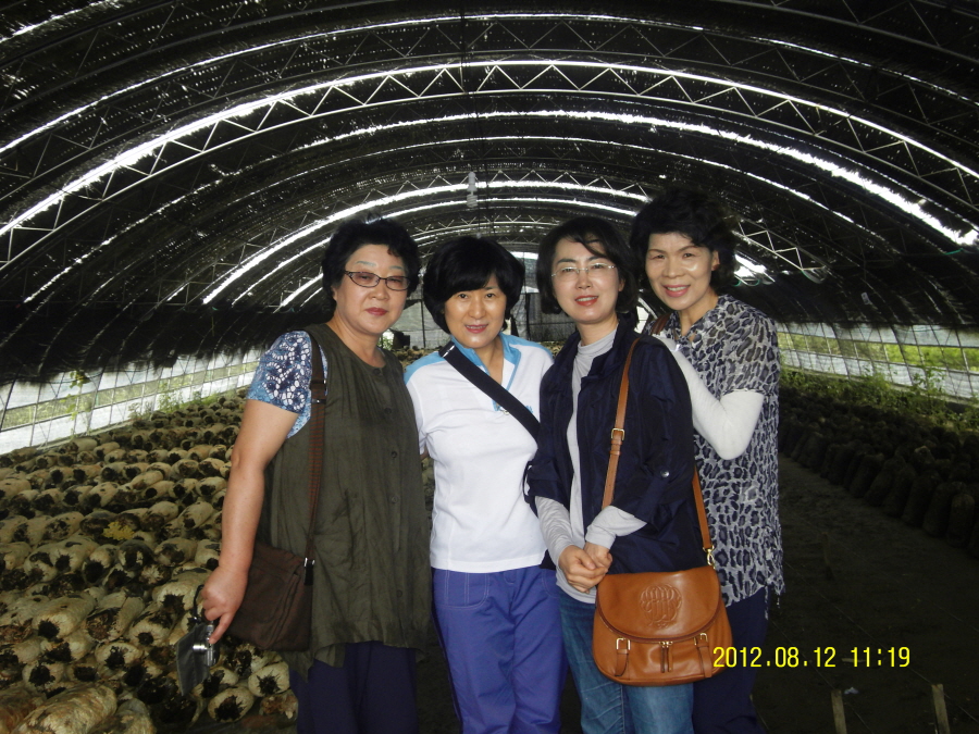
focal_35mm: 48
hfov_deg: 39.7
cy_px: 367
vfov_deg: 30.3
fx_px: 1358
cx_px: 490
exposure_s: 1/50
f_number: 4
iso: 100
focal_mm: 8.5
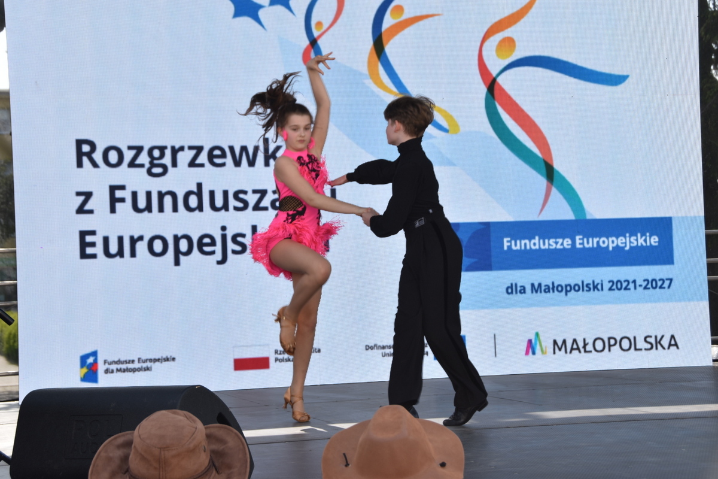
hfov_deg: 28.1
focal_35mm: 72
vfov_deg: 18.9
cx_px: 359
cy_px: 240
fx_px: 1436
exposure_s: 1/160
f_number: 6.3
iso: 100
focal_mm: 48
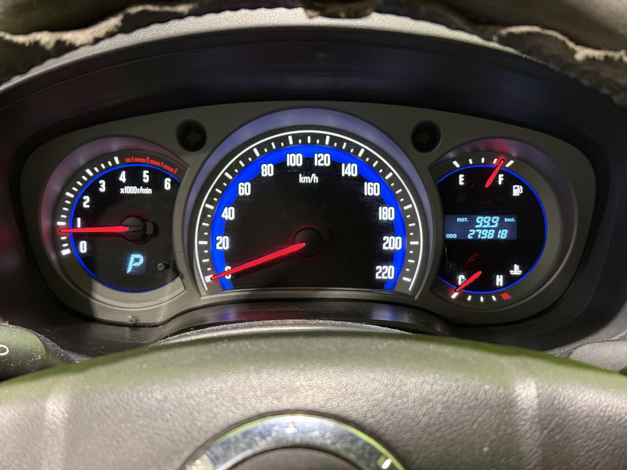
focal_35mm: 48
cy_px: 235
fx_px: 869
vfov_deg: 30.3
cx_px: 314
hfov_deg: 39.7
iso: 500
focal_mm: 6.76
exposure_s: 1/25
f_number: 1.78
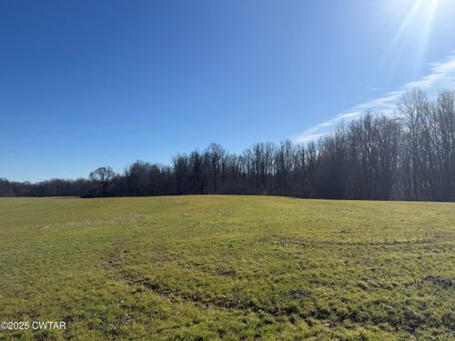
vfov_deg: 56.8
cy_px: 170
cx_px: 228
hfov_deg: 71.6
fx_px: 315
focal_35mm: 24
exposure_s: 1/8130
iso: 80
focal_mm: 6.76
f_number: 1.78
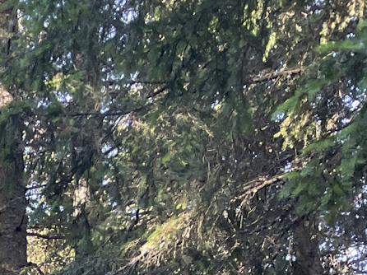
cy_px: 580
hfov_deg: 14.0
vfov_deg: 11.6
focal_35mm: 112
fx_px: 1187
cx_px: -422
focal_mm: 4.2
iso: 125
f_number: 1.6
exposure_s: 1/121
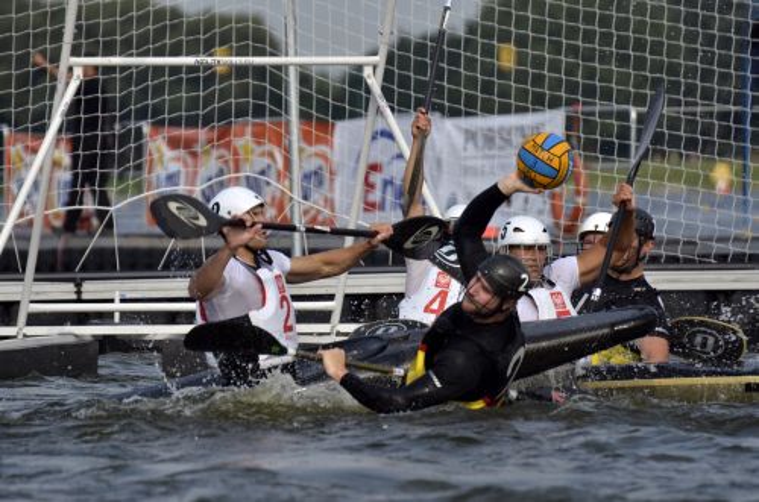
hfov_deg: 5.1
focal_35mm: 405
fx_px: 8520
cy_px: 251
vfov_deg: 3.4
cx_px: 380
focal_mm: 270
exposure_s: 1/640
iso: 100
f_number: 5.6
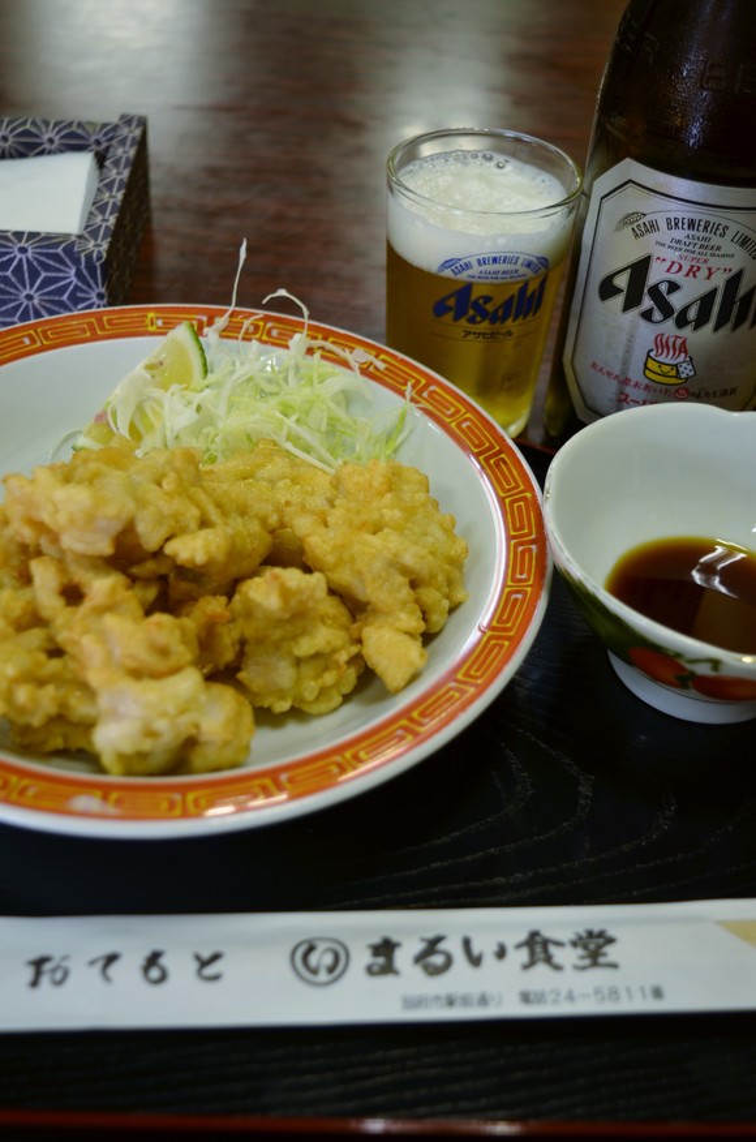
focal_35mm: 44
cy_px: 571
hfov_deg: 30.7
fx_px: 1377
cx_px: 378
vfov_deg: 45.0
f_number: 4.2
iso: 200
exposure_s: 1/13
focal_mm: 29
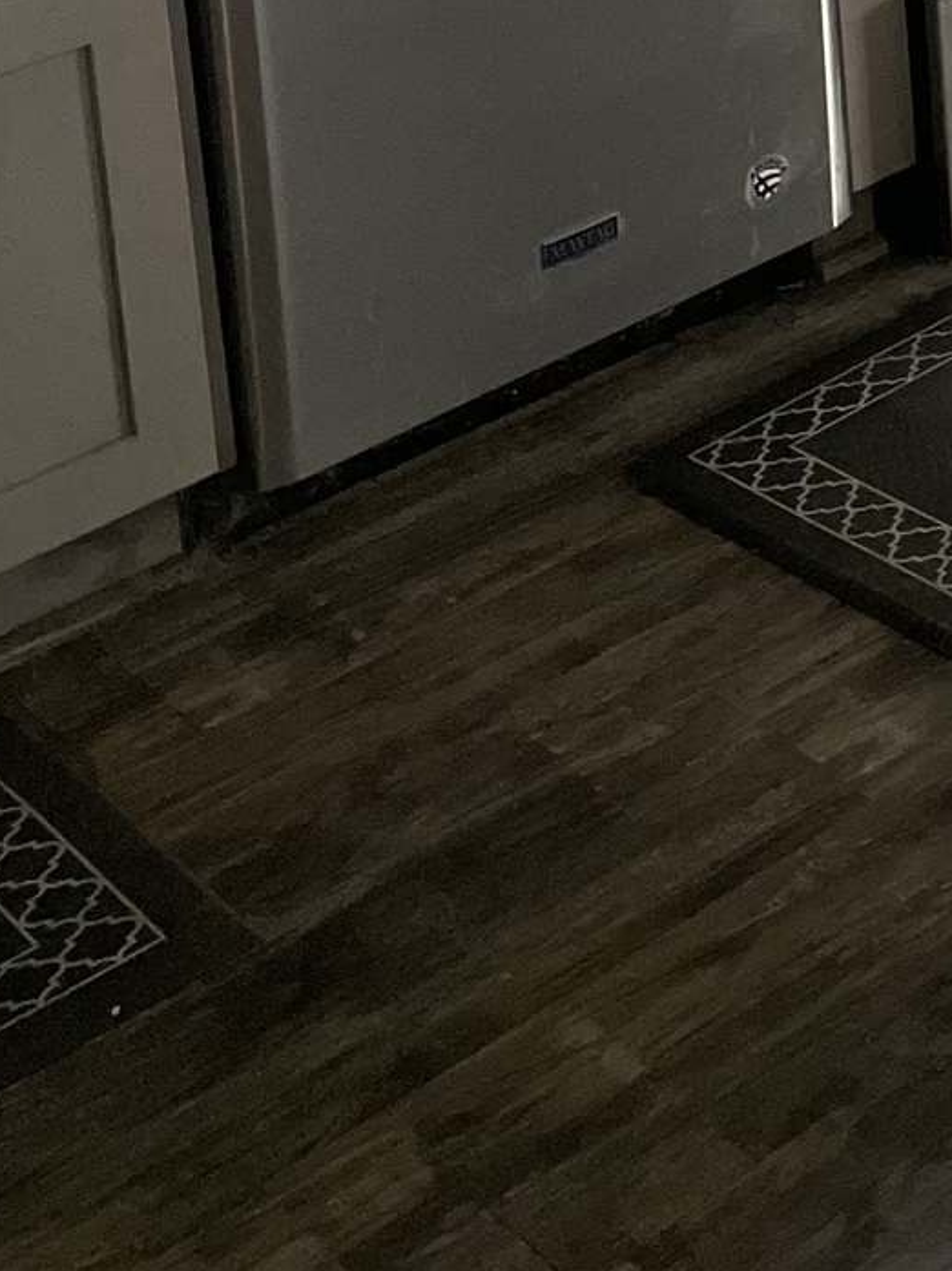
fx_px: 3156
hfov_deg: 15.8
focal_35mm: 86
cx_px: 1404
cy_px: -678
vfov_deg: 19.6
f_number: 1.6
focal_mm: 4.2
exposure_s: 1/60
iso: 500
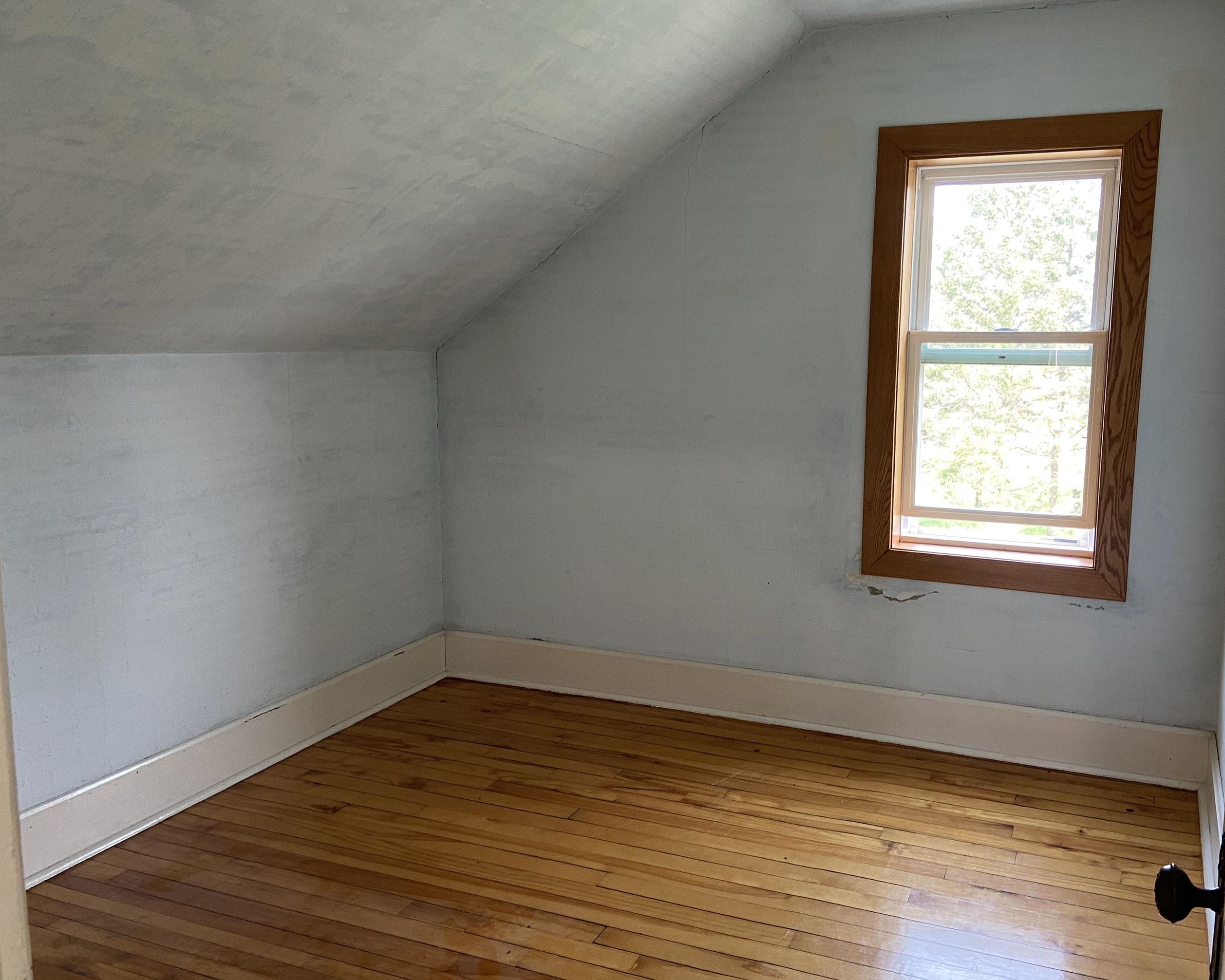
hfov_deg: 57.1
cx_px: 666
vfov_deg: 47.1
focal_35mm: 31
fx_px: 1124
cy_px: 507
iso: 160
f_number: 1.8
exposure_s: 1/60
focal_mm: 4.25
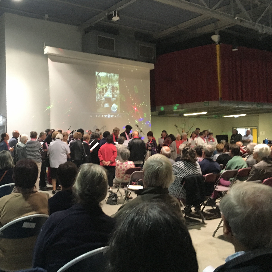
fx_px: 311
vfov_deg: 47.2
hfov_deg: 46.8
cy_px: 133
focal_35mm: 35
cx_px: 101
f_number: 2.2
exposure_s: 1/25
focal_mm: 4.15
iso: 200
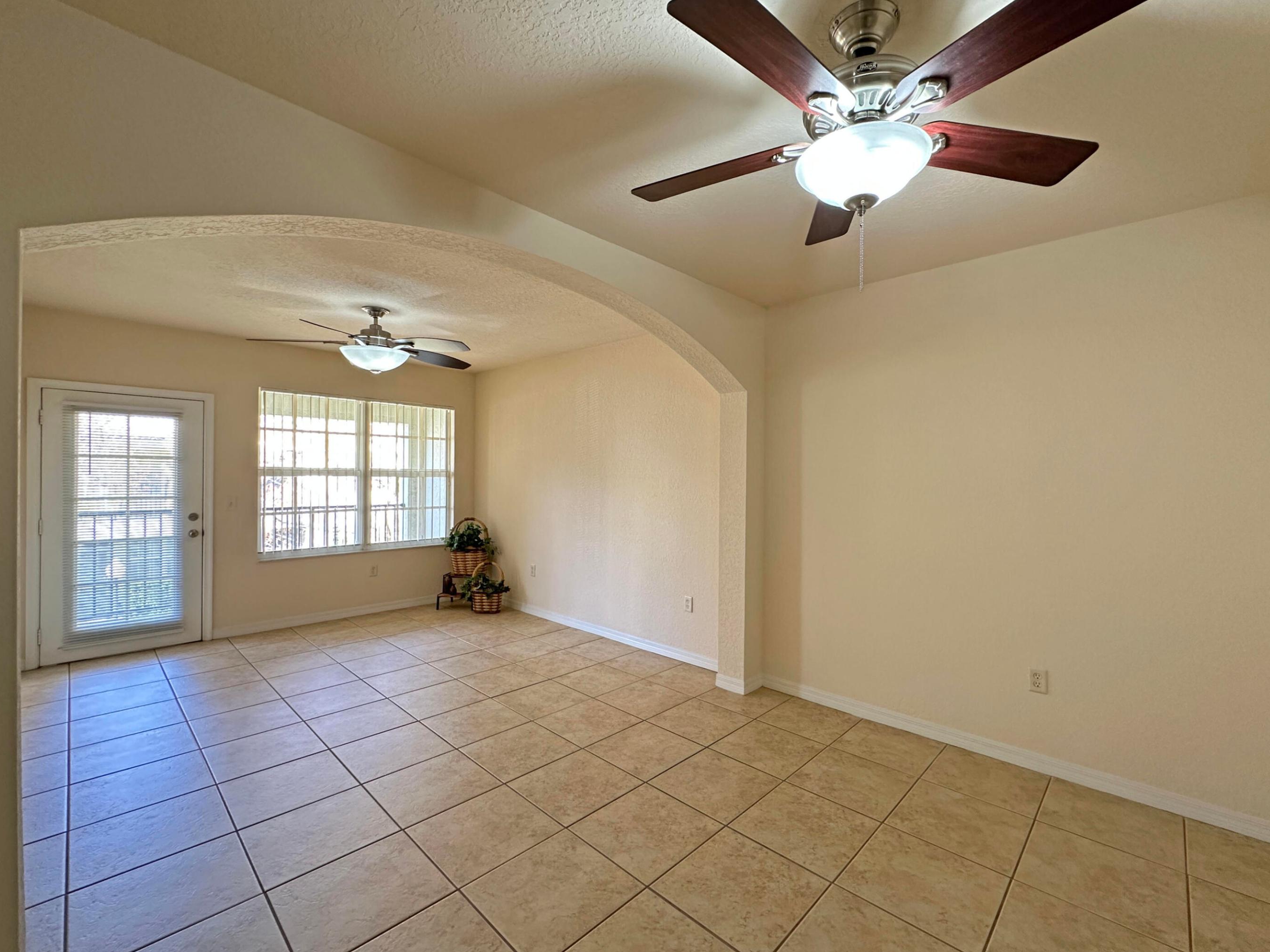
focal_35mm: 15
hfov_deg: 98.1
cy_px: 472
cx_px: 661
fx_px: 550
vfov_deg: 81.7
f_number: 2.2
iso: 250
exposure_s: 1/60
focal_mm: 2.22
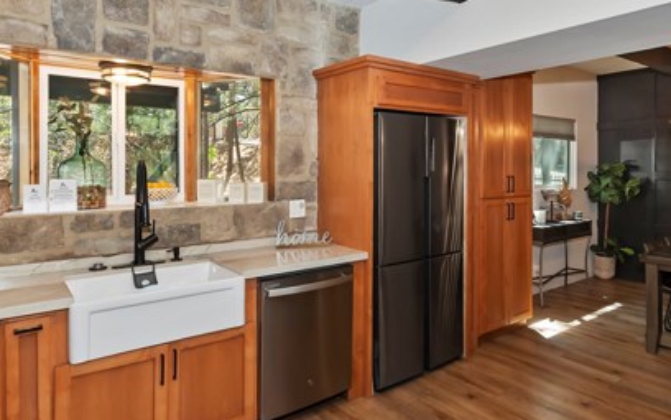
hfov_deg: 74.4
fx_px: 439
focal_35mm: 24
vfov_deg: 50.7
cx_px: 383
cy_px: 167
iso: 400
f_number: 8
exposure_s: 1/30
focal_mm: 10
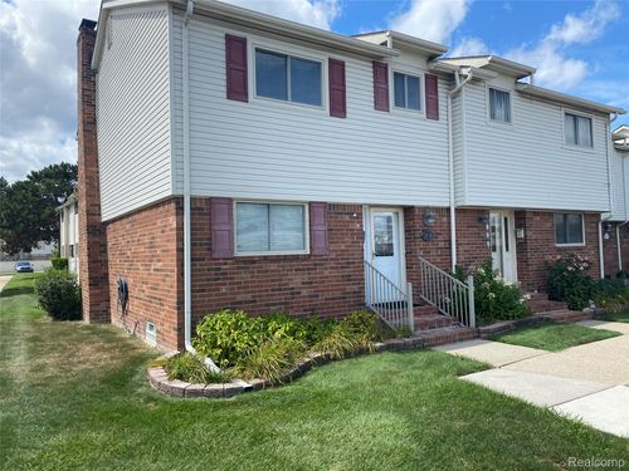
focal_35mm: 26
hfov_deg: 67.3
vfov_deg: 53.1
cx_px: 314
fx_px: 472
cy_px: 236
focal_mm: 4.25
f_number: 1.8
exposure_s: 1/1808
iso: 32
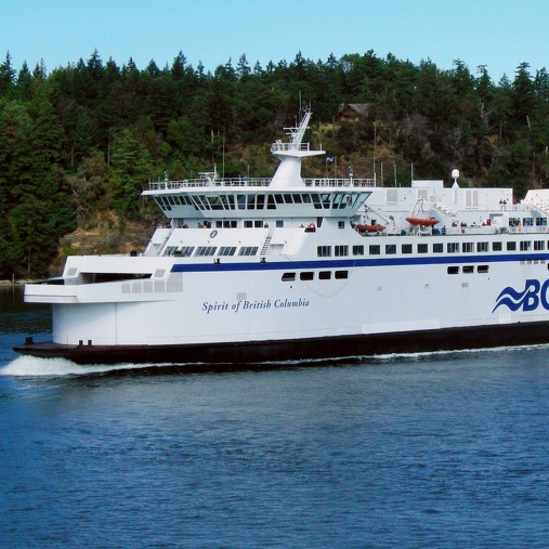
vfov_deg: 14.2
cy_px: 248
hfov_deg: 14.1
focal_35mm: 123
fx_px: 2207
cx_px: 414
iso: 200
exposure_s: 1/877
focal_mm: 18.6
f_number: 7.5
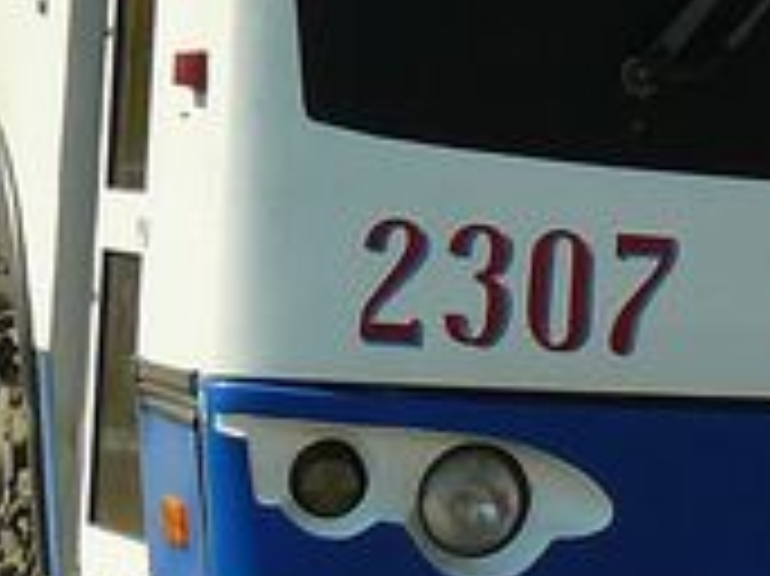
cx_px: 838
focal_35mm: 275
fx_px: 6113
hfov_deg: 7.2
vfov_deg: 5.3
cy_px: -657
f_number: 3.6
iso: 100
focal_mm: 7.6
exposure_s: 1/1000
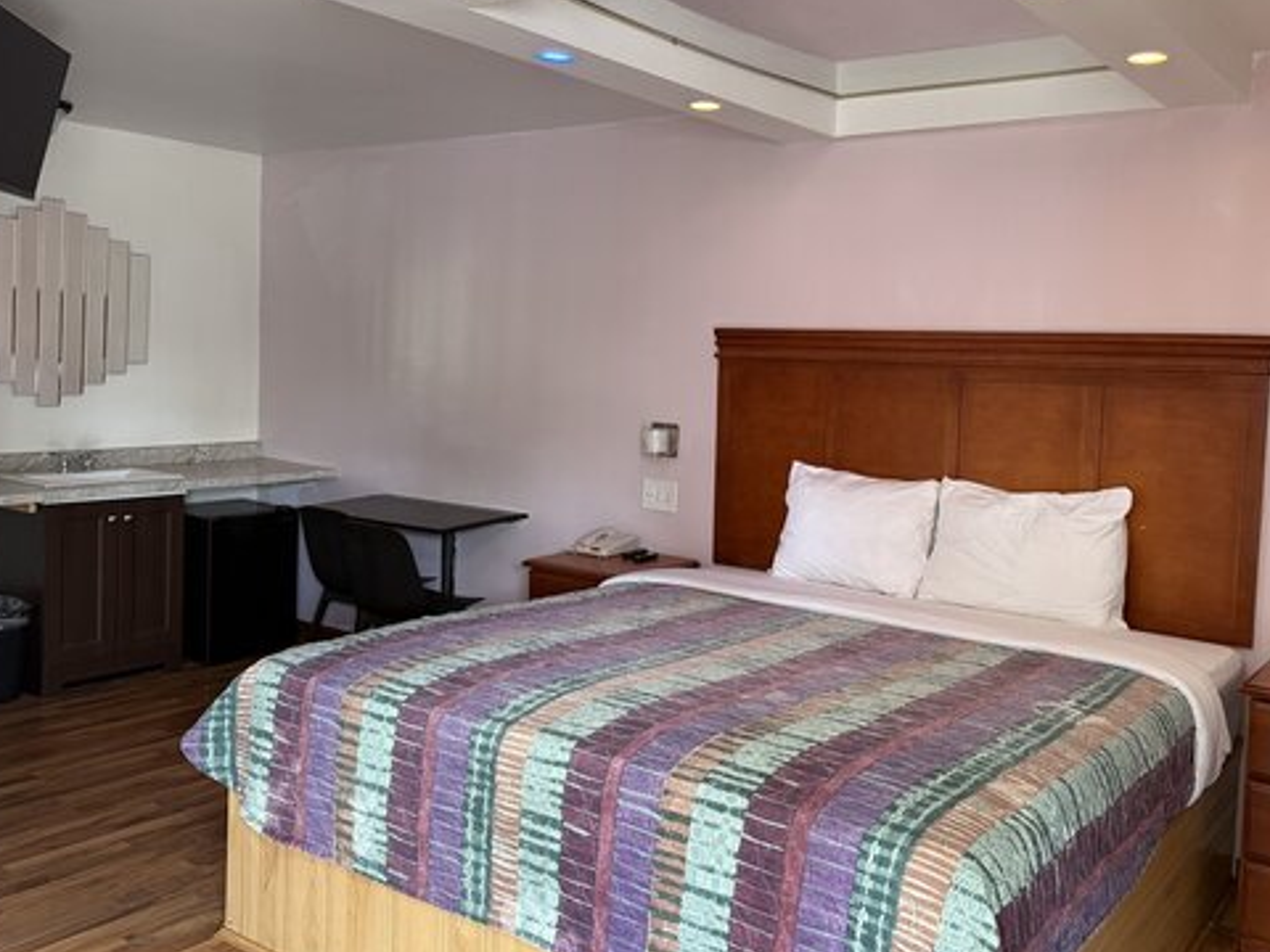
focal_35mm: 32
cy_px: 428
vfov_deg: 44.1
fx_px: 1174
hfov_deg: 56.6
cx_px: 722
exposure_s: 1/54
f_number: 1.78
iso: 250
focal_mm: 6.76
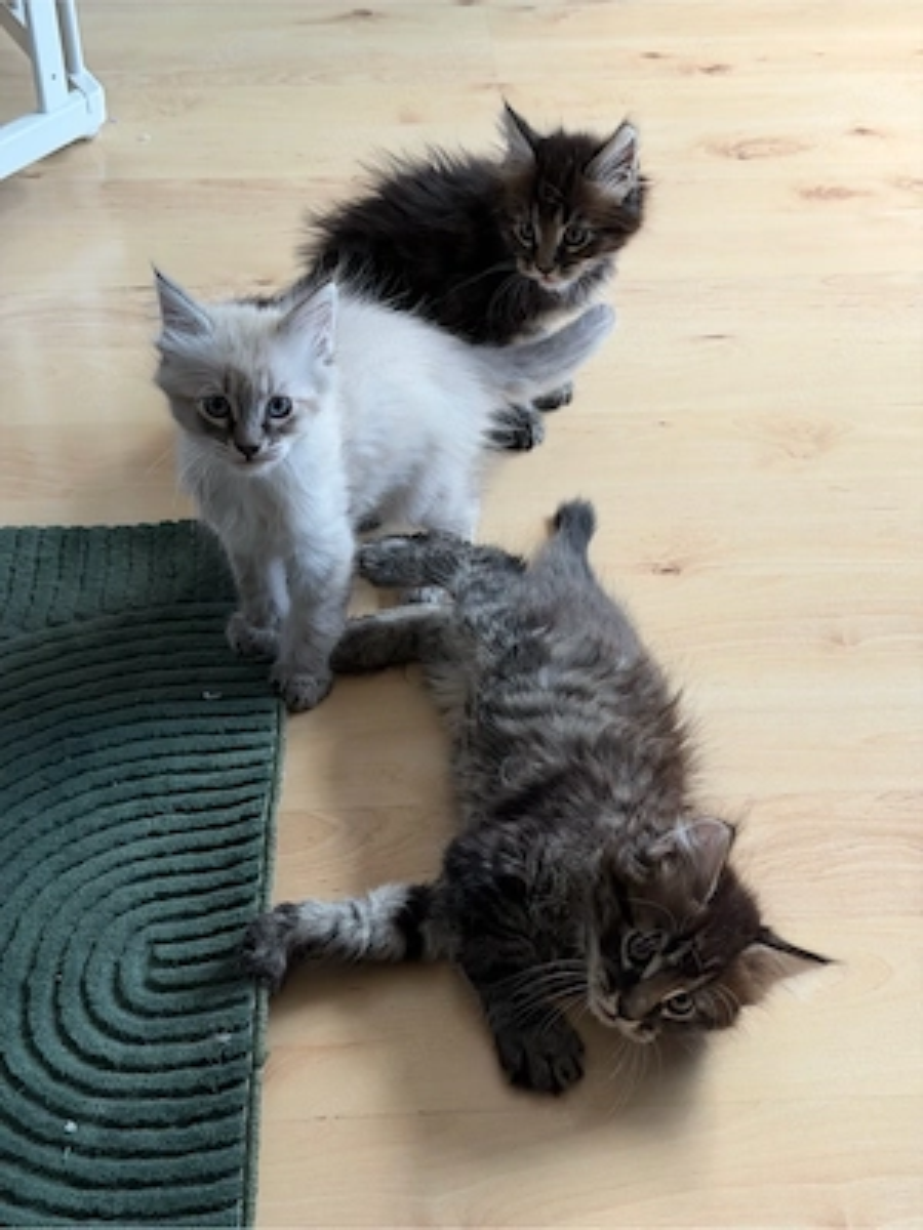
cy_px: 615
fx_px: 1706
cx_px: 462
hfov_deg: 30.3
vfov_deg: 39.7
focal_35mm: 48
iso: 100
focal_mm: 6.76
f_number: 1.78
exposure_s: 1/60
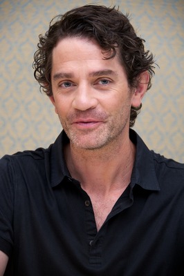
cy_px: 138
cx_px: 92
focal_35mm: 170
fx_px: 1305
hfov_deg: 8.1
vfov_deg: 12.1
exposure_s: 1/60
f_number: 5.6
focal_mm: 170
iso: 640
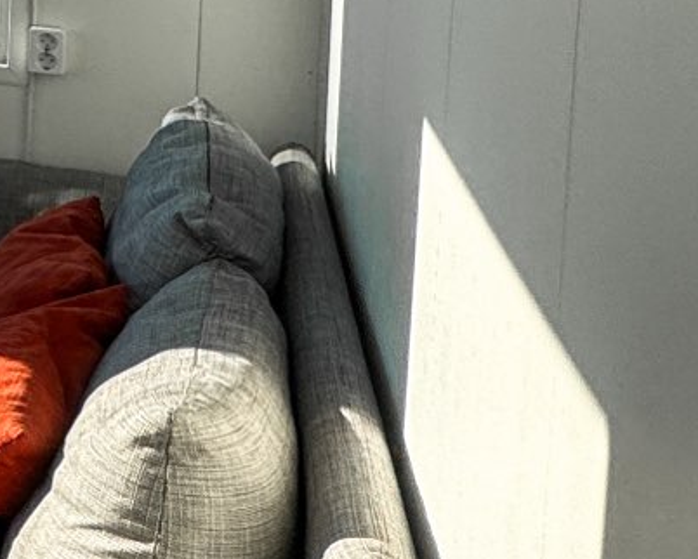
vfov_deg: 20.9
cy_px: -127
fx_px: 1405
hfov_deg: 15.8
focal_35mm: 68
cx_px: -924
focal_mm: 2.22
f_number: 2.2
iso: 40
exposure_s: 1/1250
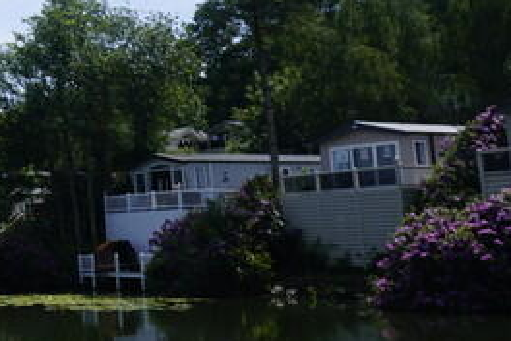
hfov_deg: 22.7
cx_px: -348
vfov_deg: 21.8
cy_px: 115
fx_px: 880
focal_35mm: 62
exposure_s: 1/60
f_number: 18
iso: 125
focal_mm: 16
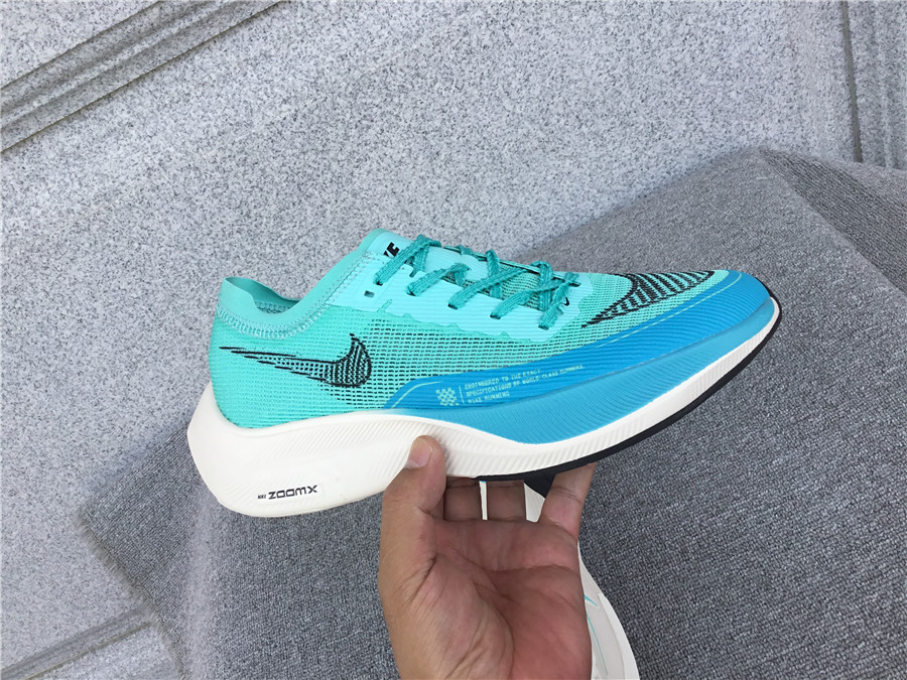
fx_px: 812
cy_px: 340
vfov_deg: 45.4
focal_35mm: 31
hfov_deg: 58.4
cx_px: 454
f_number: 2.4
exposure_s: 1/574
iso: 25
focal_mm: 3.3
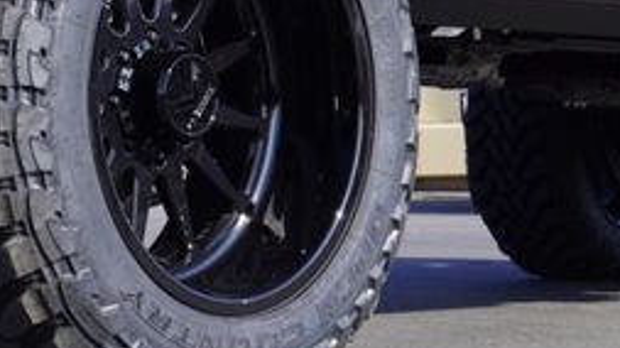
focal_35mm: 153
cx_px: 174
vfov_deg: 7.7
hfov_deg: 14.0
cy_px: -228
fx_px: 2514
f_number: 9
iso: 100
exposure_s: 1/125
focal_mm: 24
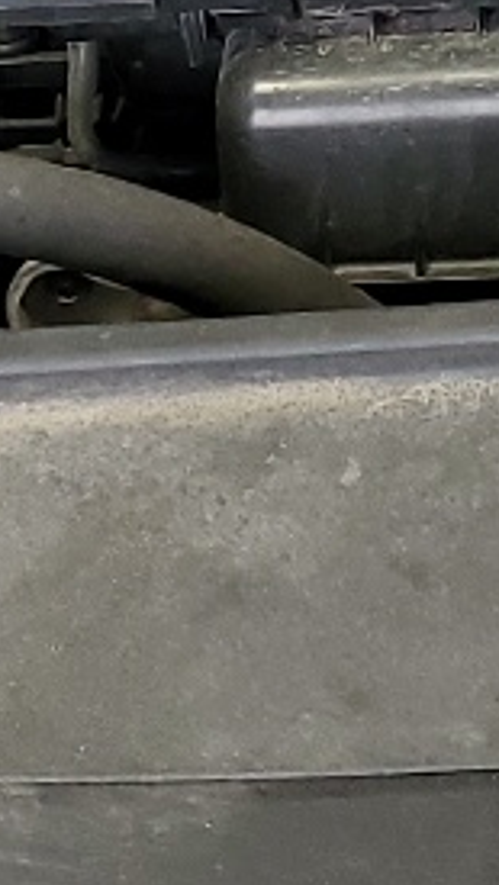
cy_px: -312
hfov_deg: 7.1
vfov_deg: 12.6
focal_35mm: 165
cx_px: 1053
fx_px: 3875
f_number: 1.5
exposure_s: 1/120
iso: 62
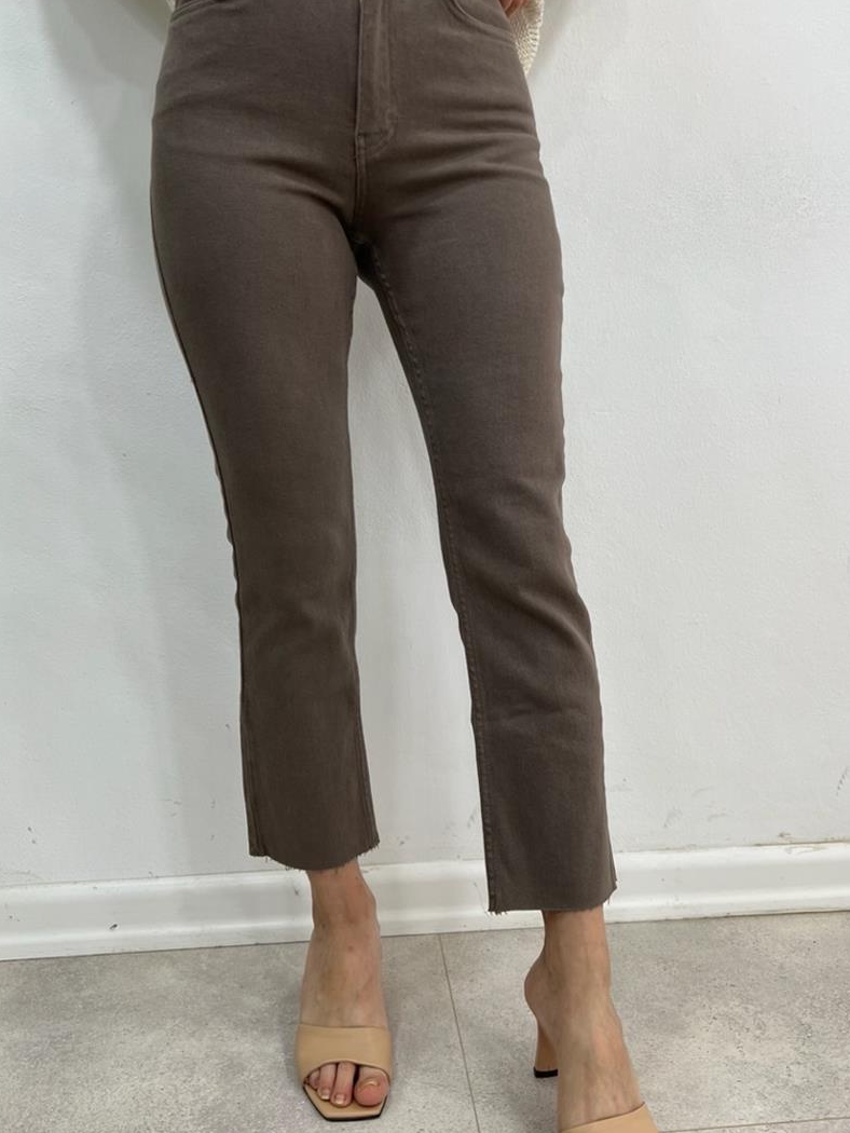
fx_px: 1080
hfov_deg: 42.9
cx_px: 454
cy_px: 518
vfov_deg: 55.3
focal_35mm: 33
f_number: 1.5
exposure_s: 1/100
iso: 50
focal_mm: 5.7
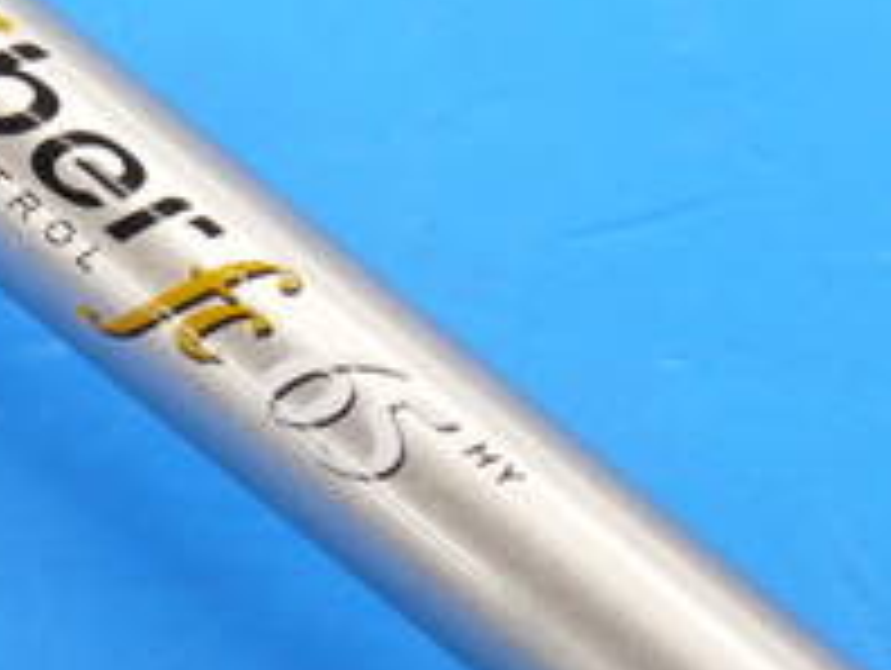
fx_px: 6984
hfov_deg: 7.2
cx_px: -212
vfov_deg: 5.5
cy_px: 0
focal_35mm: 271
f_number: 5.6
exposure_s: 1/80
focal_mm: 42
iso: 640
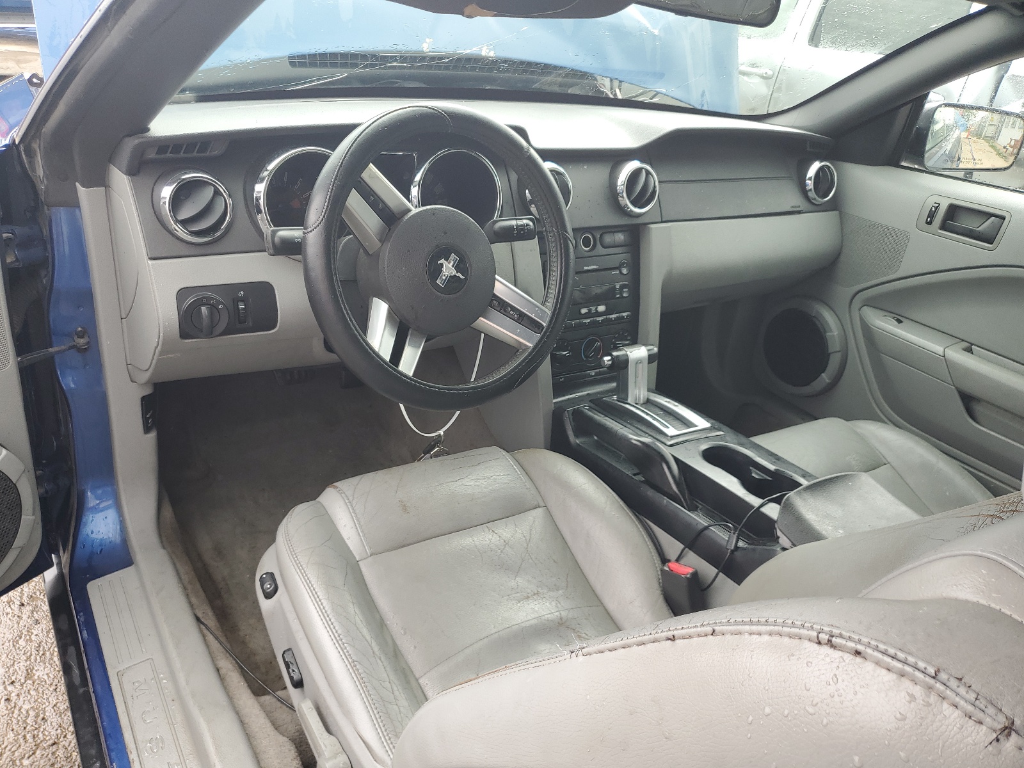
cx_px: 512
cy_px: 384
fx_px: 769
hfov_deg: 67.3
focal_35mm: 26
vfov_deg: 53.1
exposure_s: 1/222
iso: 50
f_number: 1.5
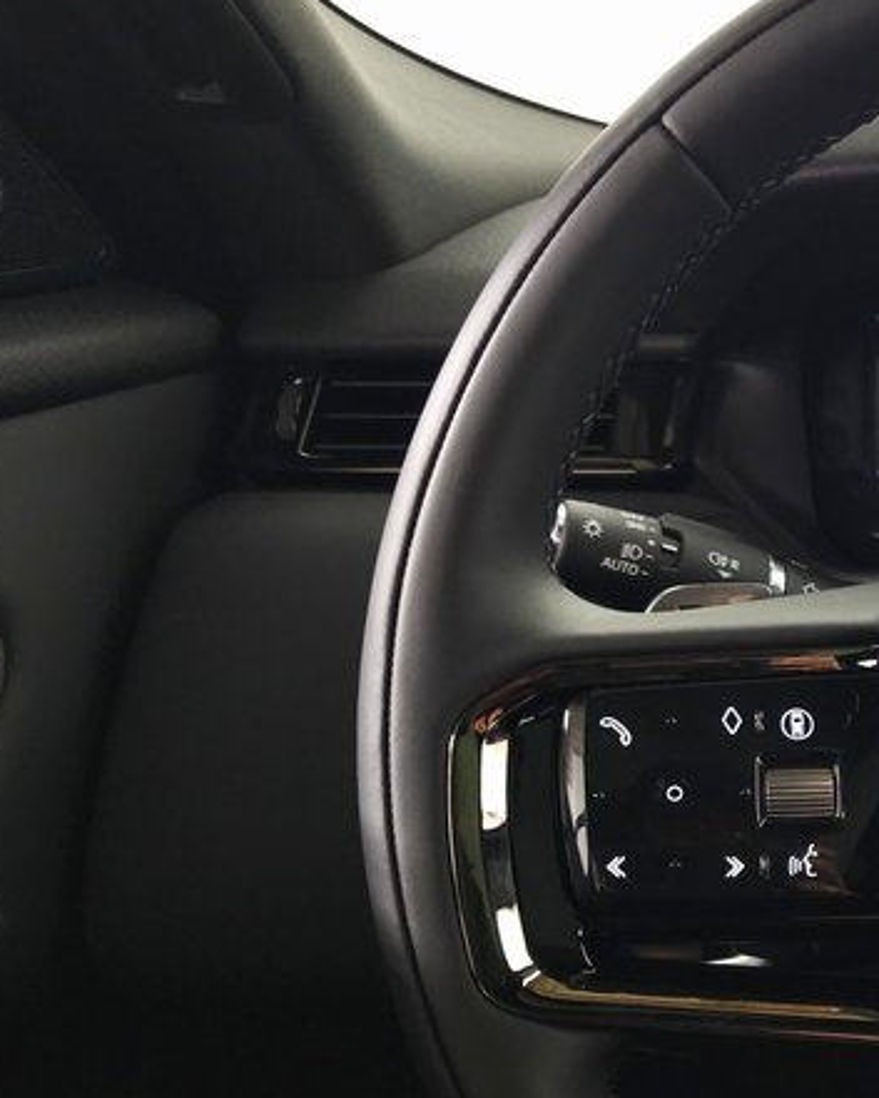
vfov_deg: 35.4
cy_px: 786
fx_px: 1690
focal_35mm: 52
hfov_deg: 24.0
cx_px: 1257
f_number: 1.7
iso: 320
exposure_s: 1/60
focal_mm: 6.3
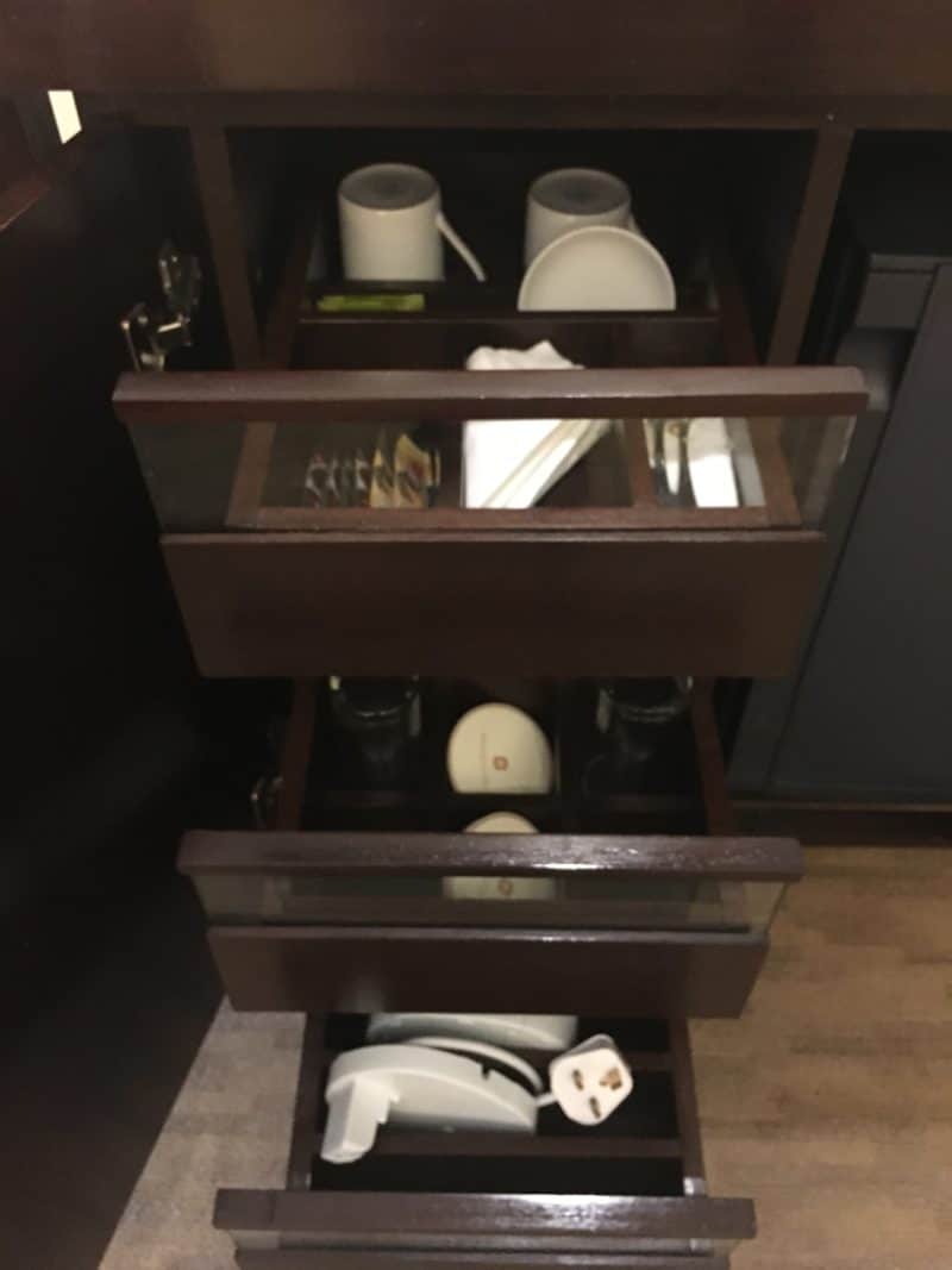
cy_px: 635
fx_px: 1064
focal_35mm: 29
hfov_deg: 48.2
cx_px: 476
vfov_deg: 61.7
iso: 500
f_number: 2.2
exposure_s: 1/17
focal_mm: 4.15
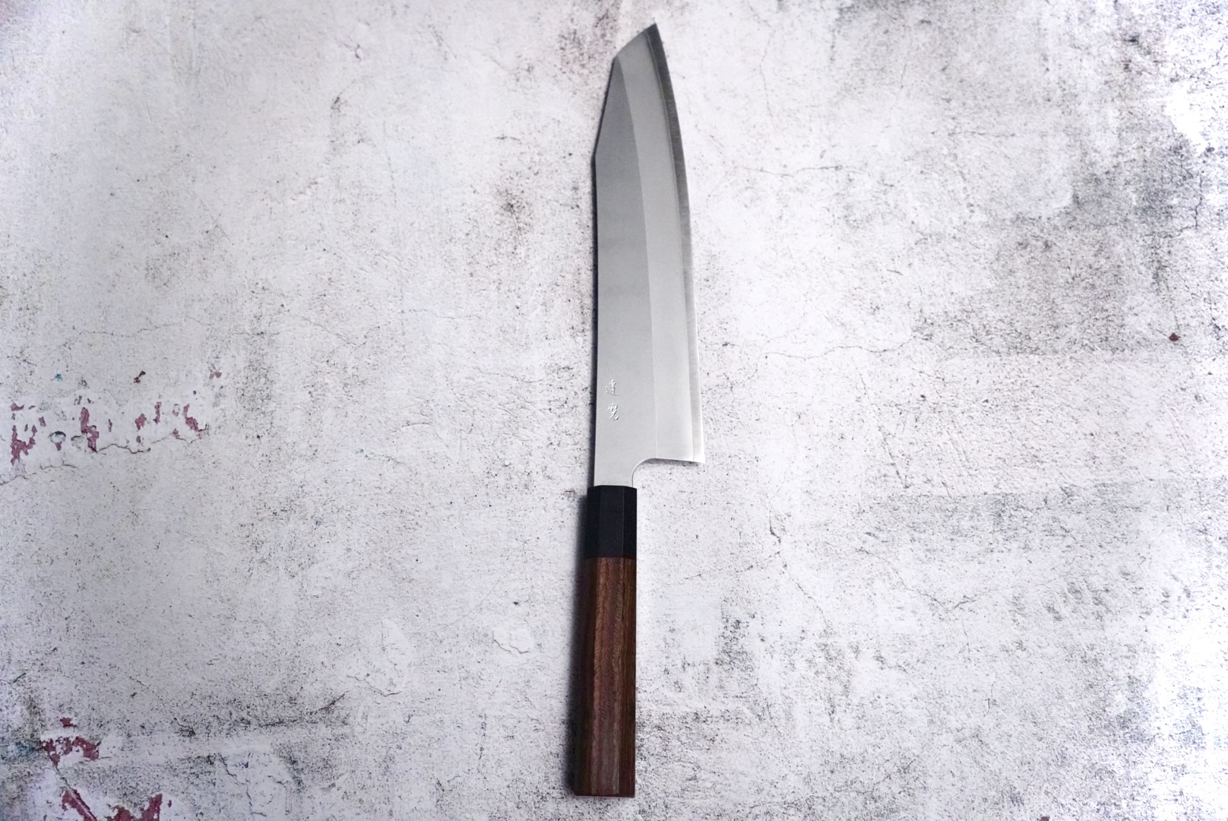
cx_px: 614
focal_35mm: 39
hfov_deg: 49.7
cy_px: 410
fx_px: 1326
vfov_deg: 34.4
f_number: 3.2
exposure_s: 1/160
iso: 6400
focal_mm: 25.9
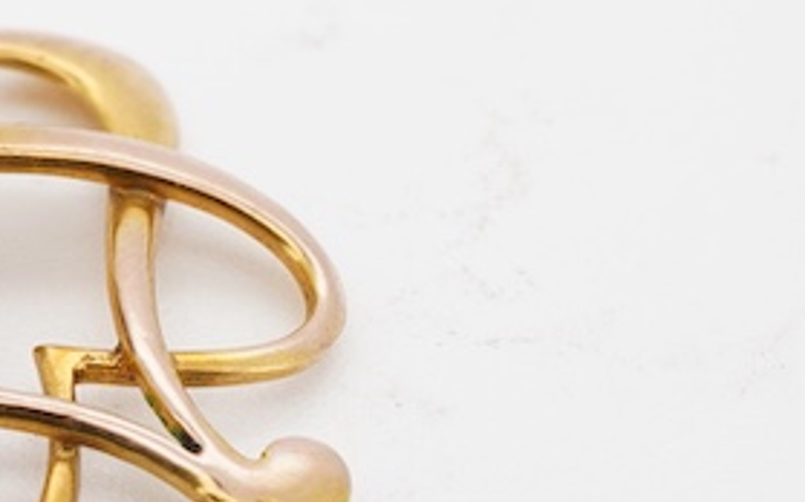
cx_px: -61
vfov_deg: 8.8
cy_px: 179
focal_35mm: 148
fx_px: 3245
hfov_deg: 13.9
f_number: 22
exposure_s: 1/125
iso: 250
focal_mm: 30
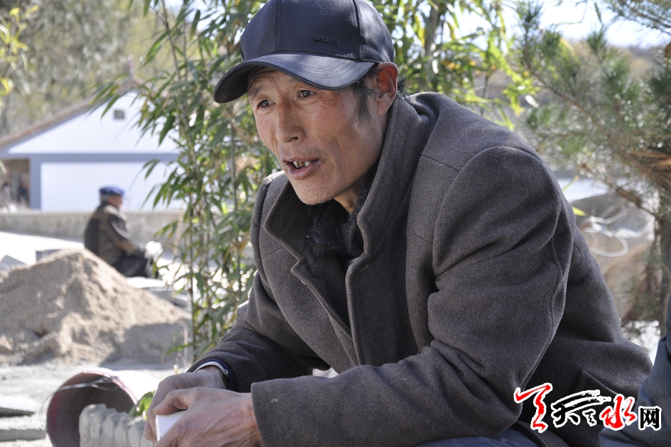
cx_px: 335
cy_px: 221
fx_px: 1277
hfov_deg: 29.4
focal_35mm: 69
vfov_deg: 19.9
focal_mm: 45
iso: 400
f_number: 4.8
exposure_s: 1/400
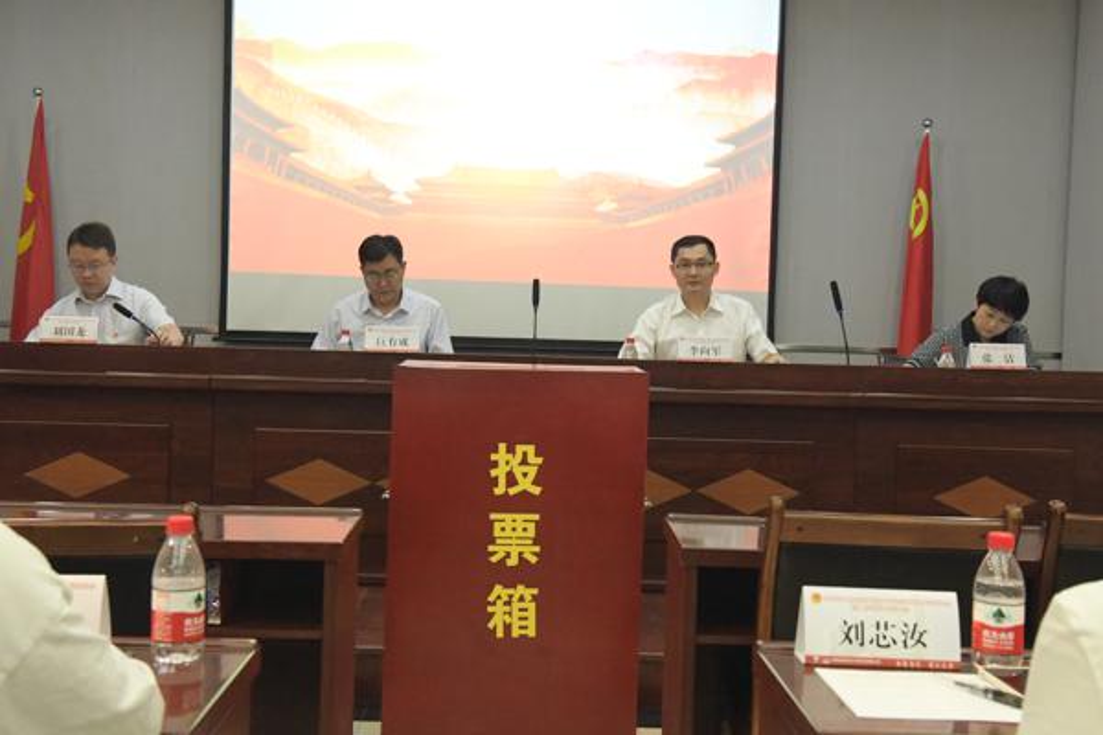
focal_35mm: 48
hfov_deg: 41.1
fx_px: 1471
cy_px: 368
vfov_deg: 28.1
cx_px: 552
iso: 12800
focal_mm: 40
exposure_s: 1/250
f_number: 8
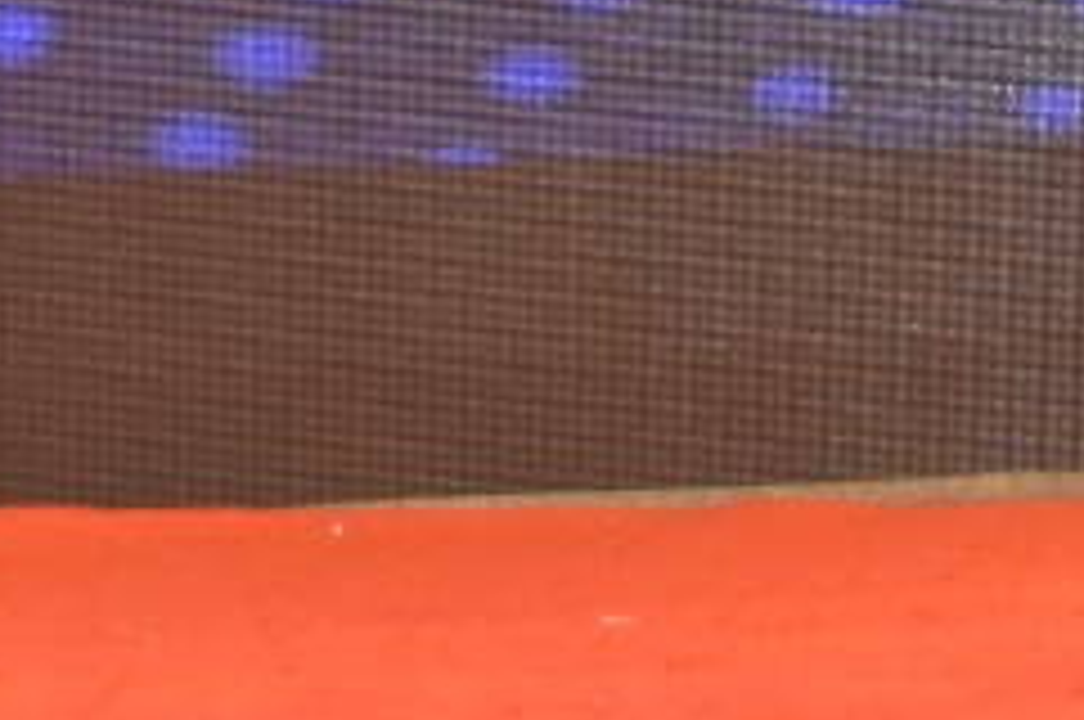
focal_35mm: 379
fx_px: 11397
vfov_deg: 3.5
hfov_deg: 5.3
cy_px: -1557
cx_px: 2249
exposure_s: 1/100
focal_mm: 38
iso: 800
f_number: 5
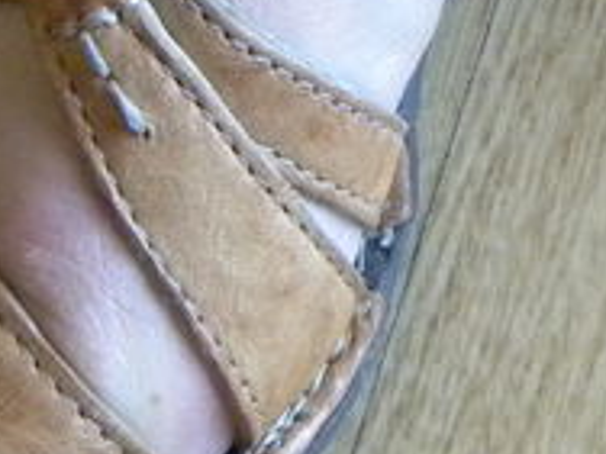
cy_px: -155
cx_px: 864
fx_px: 2416
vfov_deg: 10.5
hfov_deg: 13.6
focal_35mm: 138
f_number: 2.8
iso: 400
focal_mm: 4.6
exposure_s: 1/34.3
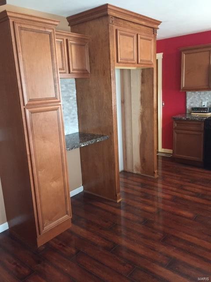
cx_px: 106
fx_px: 236
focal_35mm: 29
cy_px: 141
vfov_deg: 61.7
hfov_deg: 48.2
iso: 250
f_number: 2.2
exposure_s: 1/15
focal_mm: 4.15
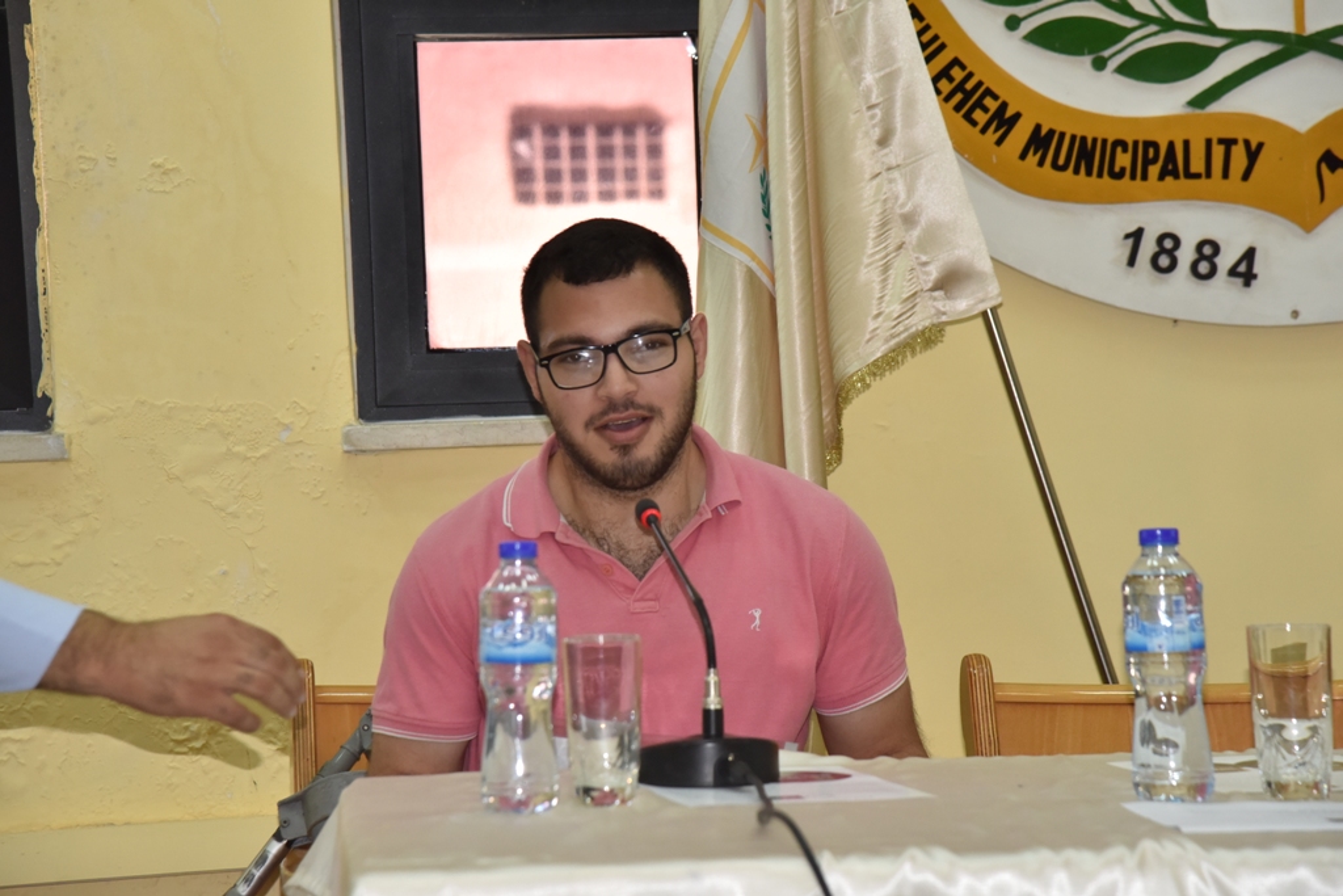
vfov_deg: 11.4
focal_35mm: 120
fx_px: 4477
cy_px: 448
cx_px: 672
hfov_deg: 17.1
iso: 1600
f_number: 7.1
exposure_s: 1/250
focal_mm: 120
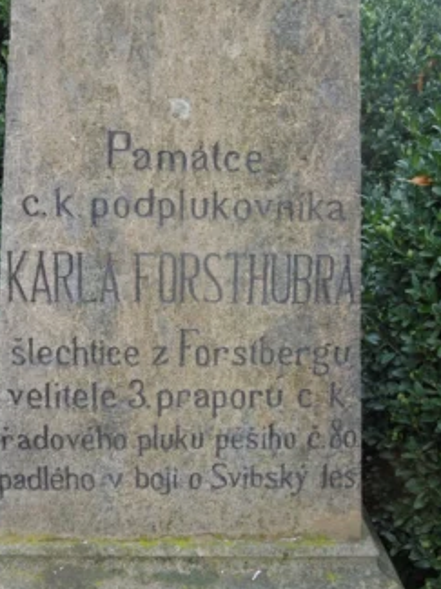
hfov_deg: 37.7
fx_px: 645
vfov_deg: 49.0
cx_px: 212
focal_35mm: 38
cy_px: 302
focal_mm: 6.3
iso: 400
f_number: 3.7
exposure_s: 1/160
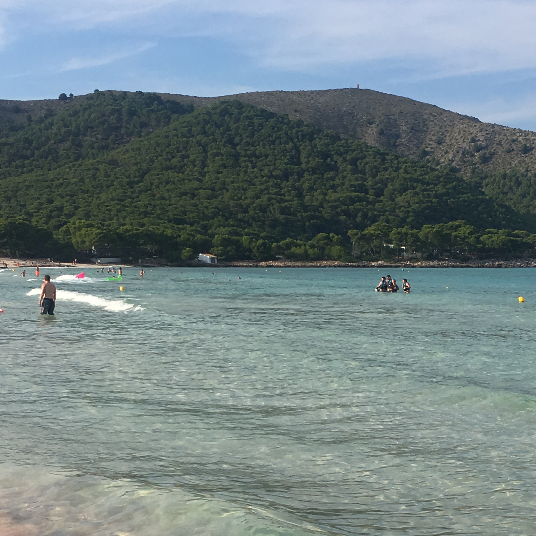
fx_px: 1174
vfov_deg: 25.5
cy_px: 387
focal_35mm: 67
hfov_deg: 25.7
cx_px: 314
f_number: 2.2
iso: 25
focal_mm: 4.15
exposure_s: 1/1672
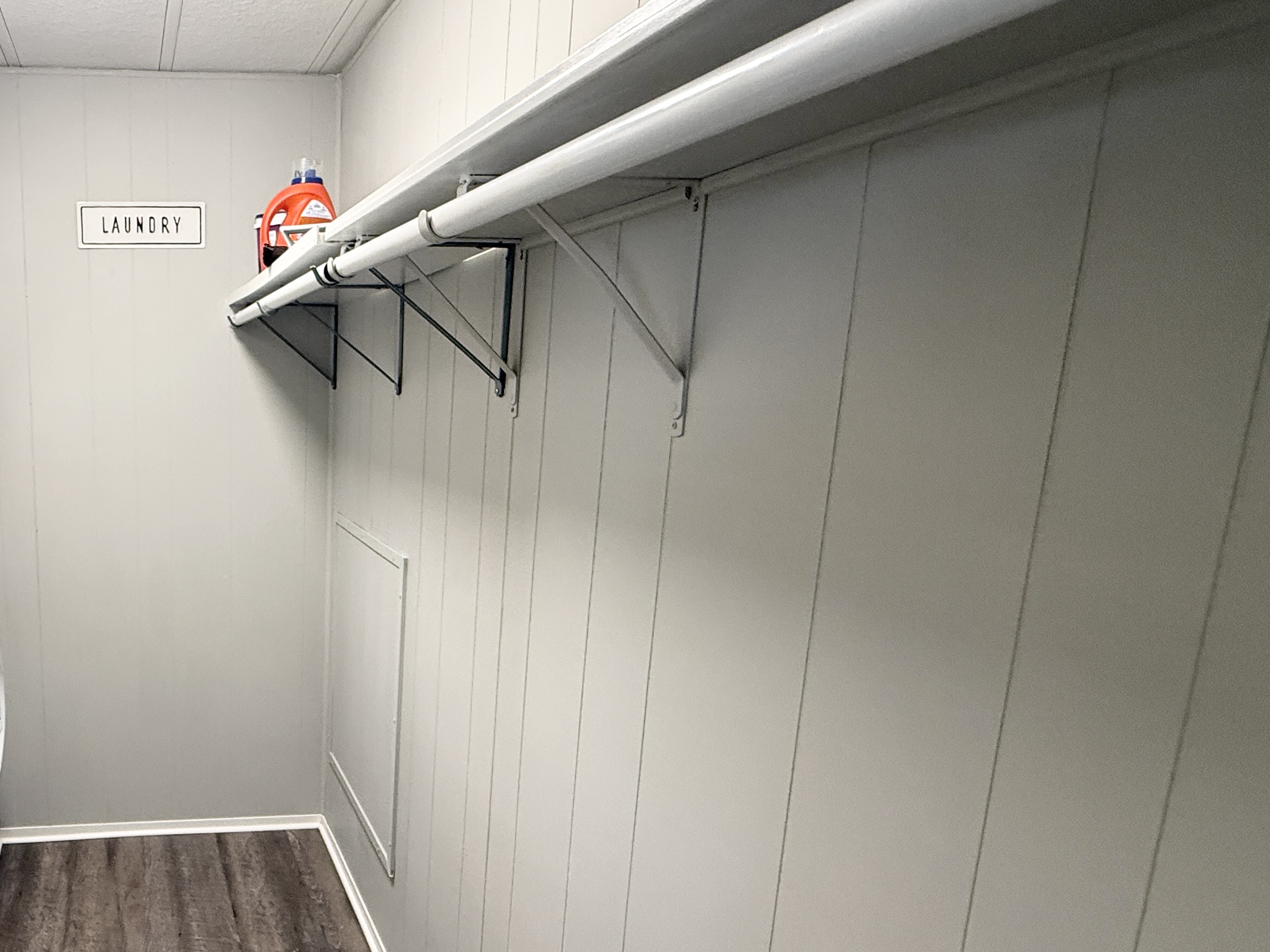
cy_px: 536
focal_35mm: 24
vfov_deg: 56.6
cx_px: 196
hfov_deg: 63.2
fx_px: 881
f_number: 2.2
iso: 160
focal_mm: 2.22
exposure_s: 1/60
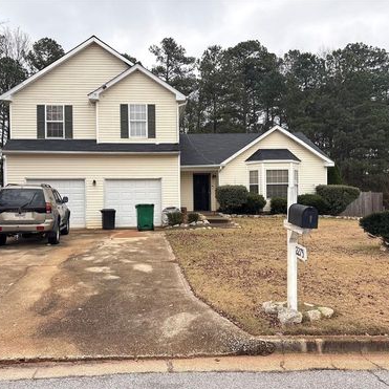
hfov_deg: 52.5
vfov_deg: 52.5
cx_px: 180
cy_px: 196
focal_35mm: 31
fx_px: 394
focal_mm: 5.96
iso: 50
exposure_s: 1/654
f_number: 1.6
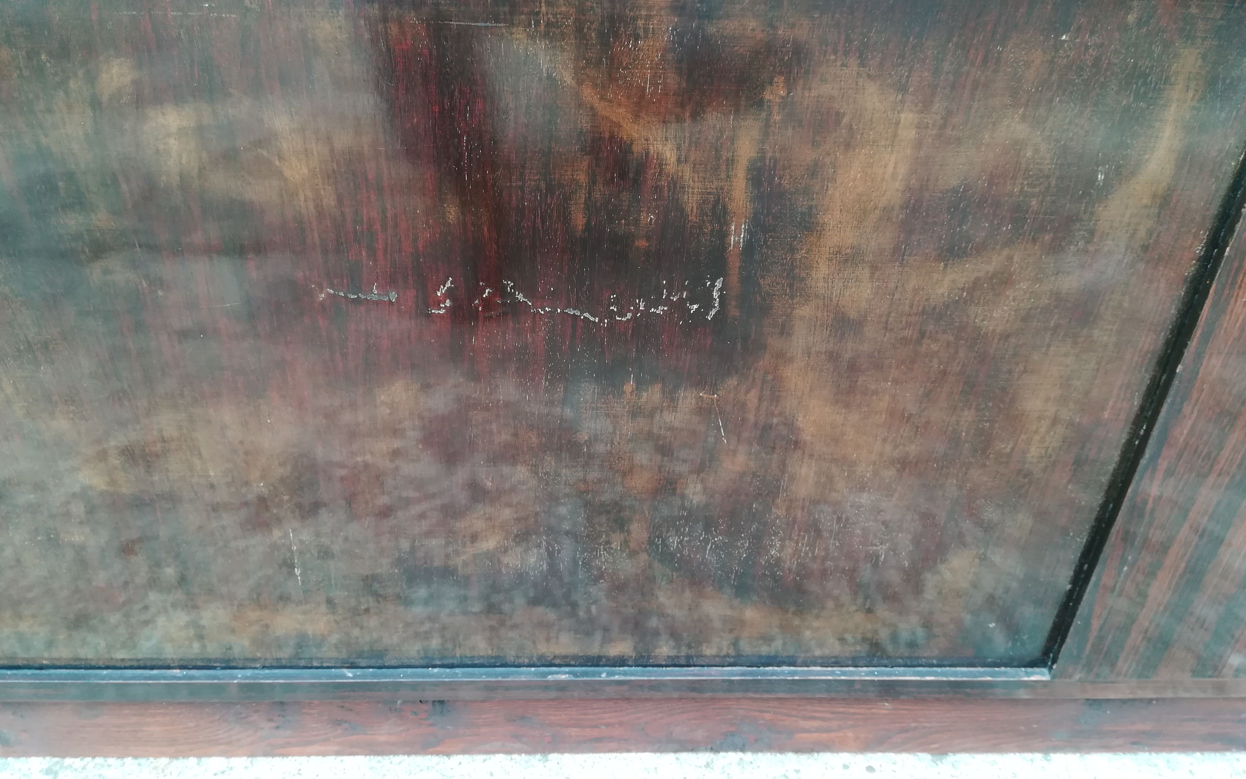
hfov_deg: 66.5
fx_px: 951
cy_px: 354
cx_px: 619
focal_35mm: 28
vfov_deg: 44.5
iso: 100
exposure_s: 1/50
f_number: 2.2
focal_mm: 3.83
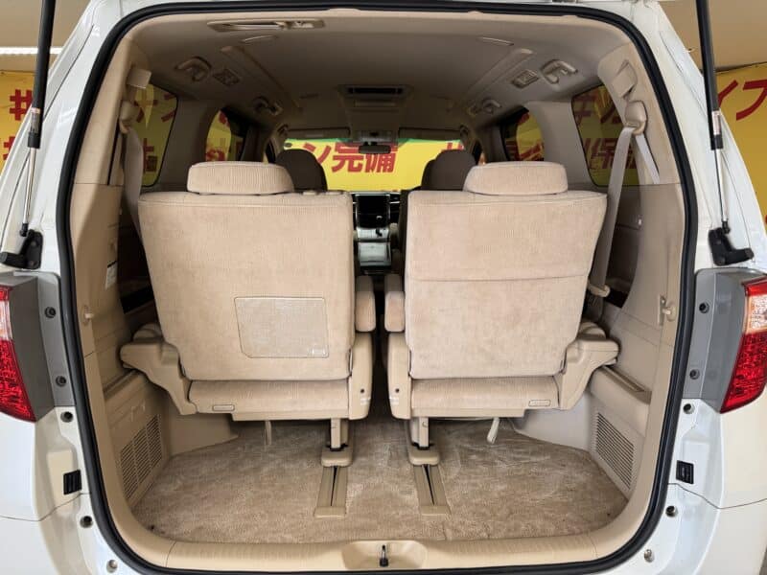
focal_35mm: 24
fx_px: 532
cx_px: 384
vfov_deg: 56.8
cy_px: 288
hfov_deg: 71.6
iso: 80
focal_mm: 6.76
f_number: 1.78
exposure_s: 1/100
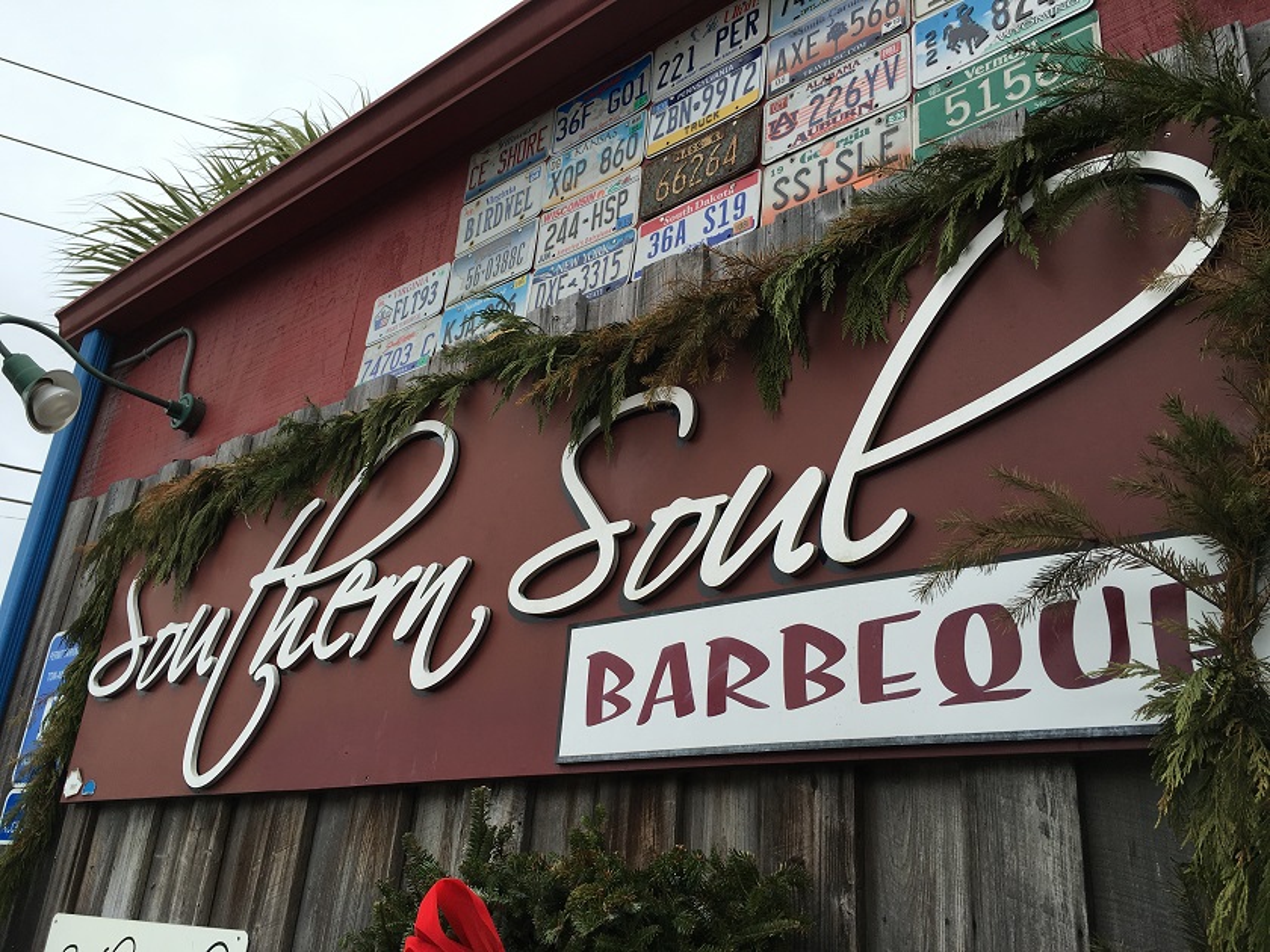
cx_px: 635
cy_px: 476
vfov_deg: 48.2
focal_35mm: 29
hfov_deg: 61.7
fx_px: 1064
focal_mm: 4.15
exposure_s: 1/646
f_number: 2.2
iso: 25
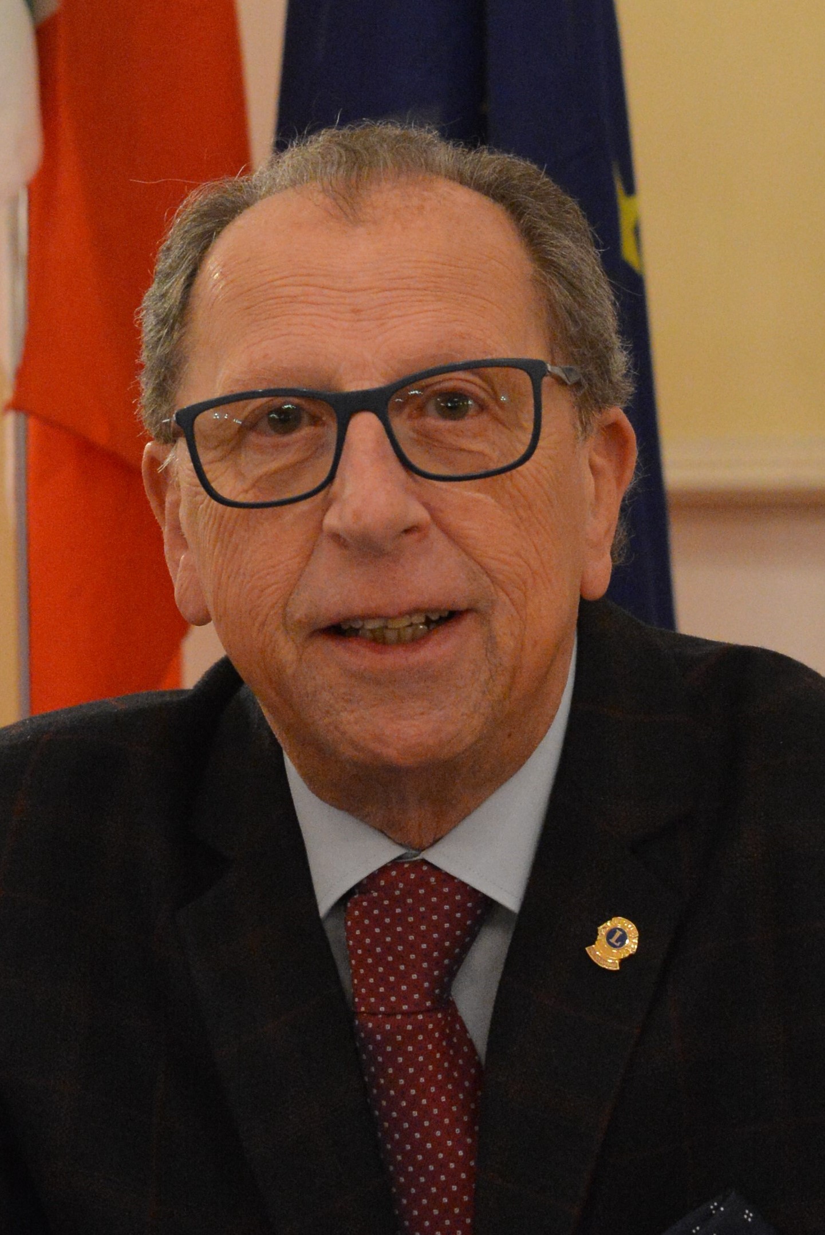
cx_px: 412
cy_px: 618
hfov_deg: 27.0
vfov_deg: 39.6
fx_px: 1717
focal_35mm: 50
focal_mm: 50
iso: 5000
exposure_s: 1/60
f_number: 5.6
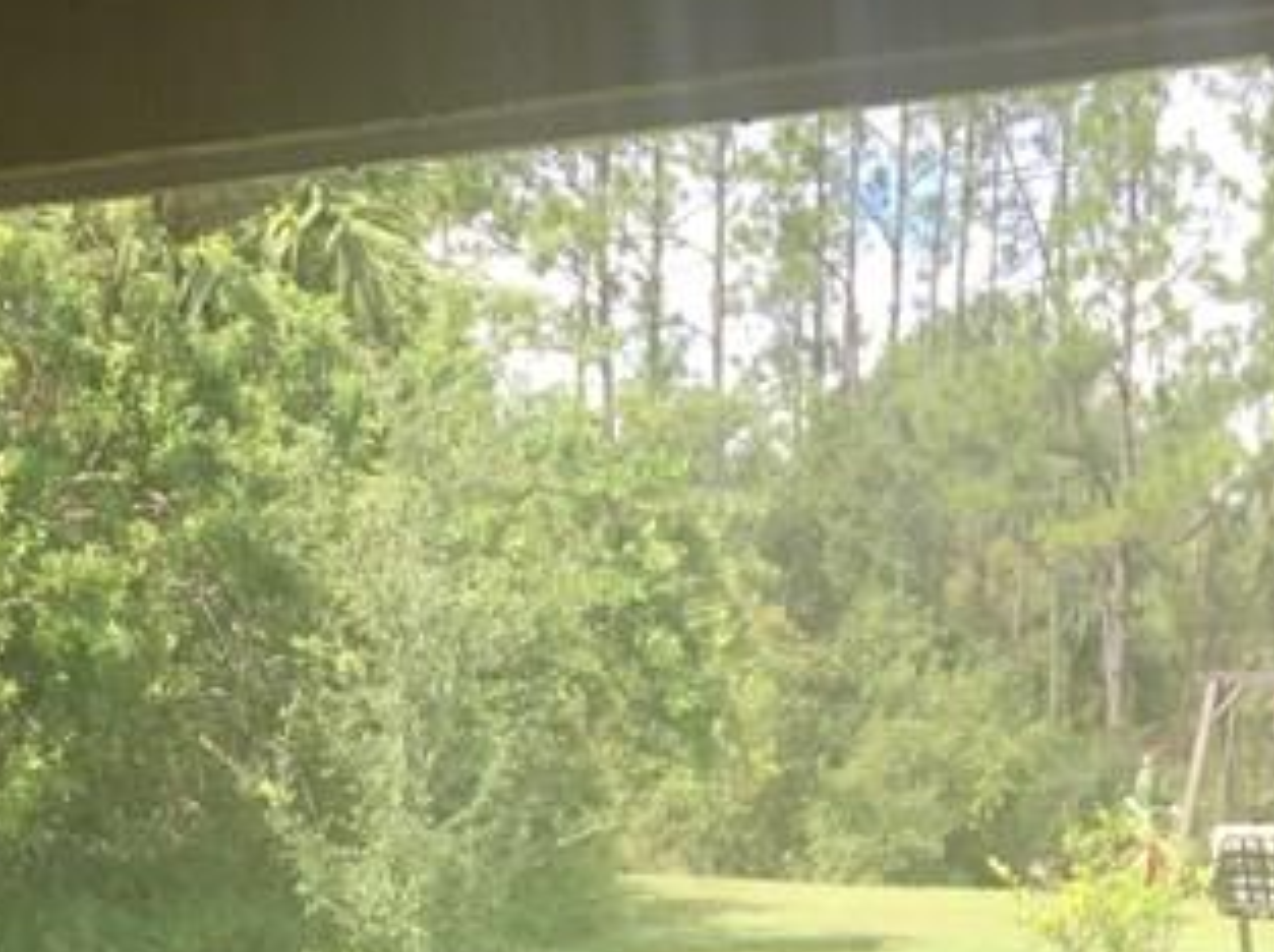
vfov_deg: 14.7
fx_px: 3492
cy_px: 1322
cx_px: 297
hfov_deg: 20.5
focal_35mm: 95
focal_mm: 4.15
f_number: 2.2
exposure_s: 1/237
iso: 25
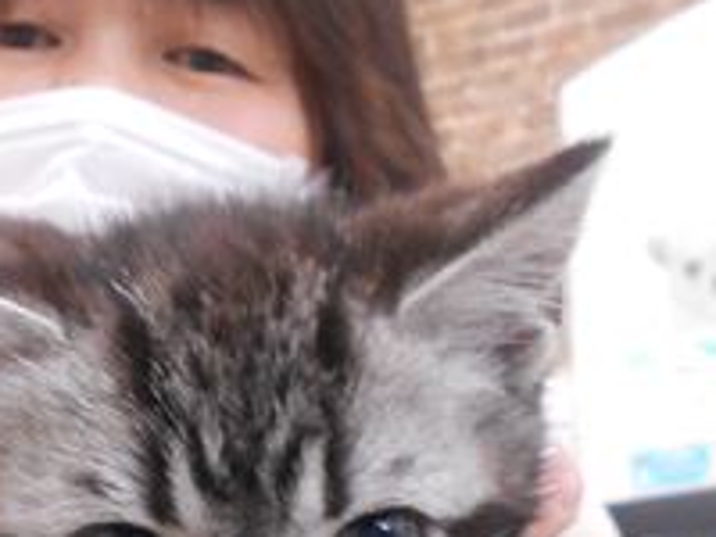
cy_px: 677
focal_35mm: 90
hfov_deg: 21.7
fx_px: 1862
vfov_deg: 15.7
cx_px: 233
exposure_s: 1/30
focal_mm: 5.1
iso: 220
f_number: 3.4
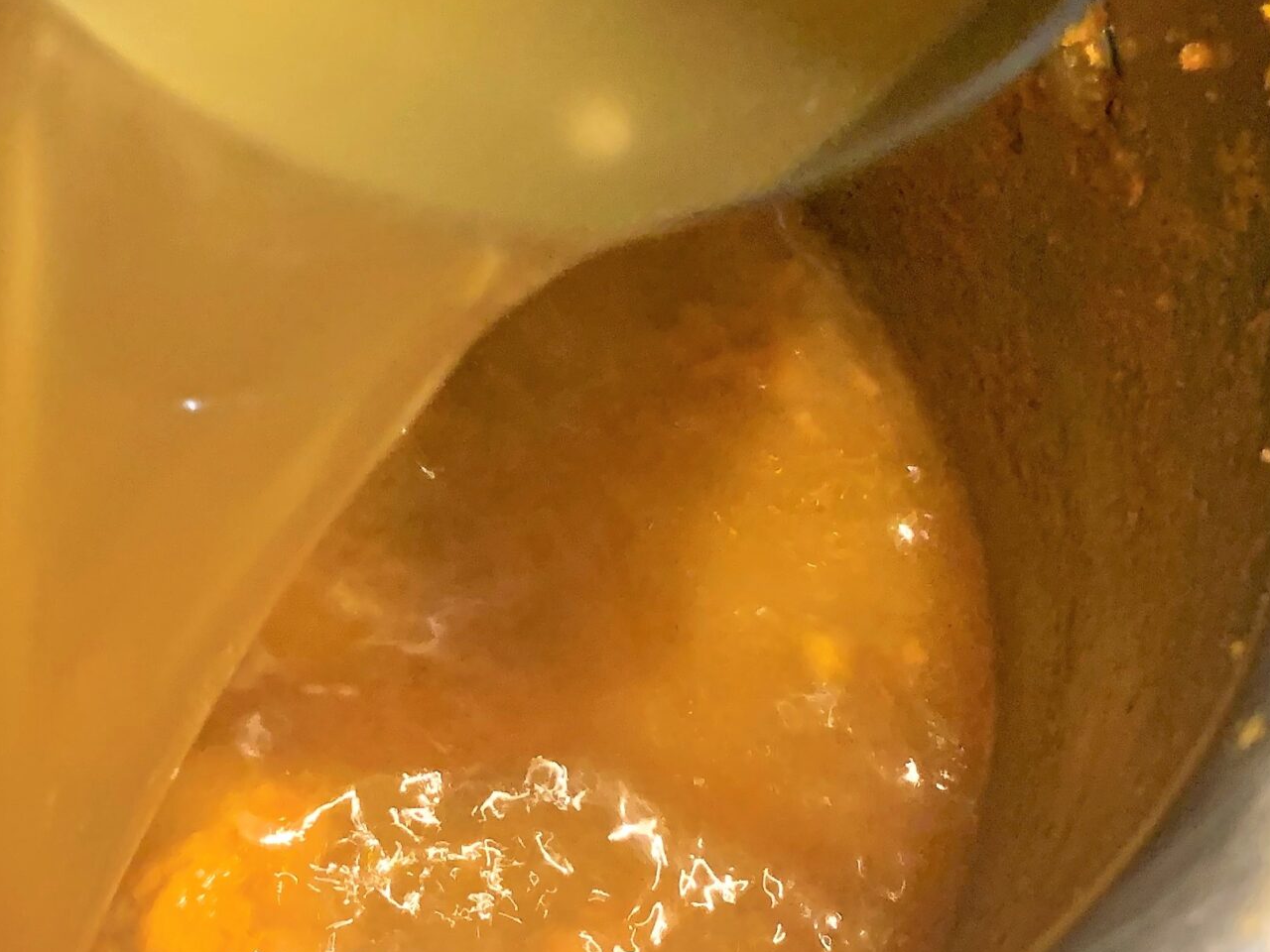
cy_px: 345
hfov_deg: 35.1
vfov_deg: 27.9
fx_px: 1908
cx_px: 170
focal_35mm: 52
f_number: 1.8
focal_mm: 4.25
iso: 400
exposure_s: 1/25
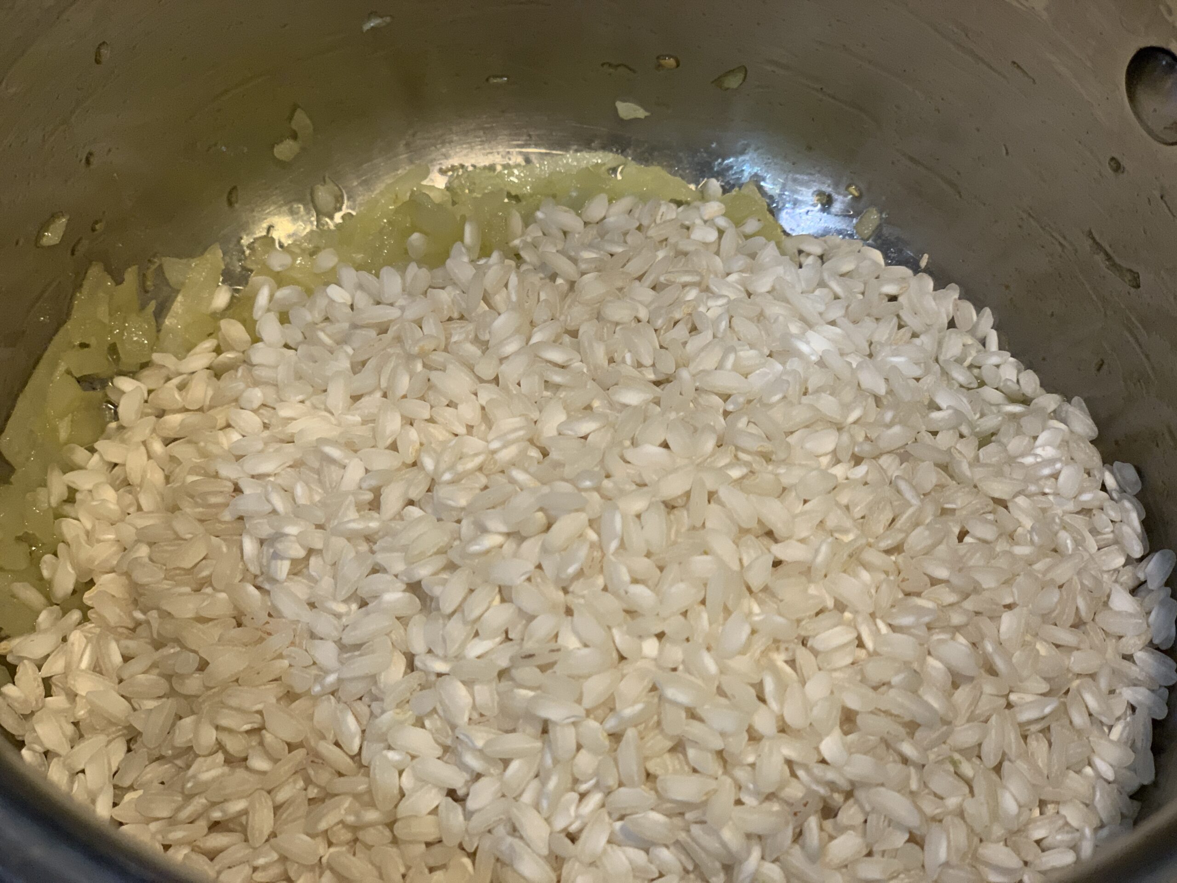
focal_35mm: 52
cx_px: 588
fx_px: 1768
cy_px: 442
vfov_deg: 28.0
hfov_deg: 36.8
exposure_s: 1/50
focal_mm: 6
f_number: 2.4
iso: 125
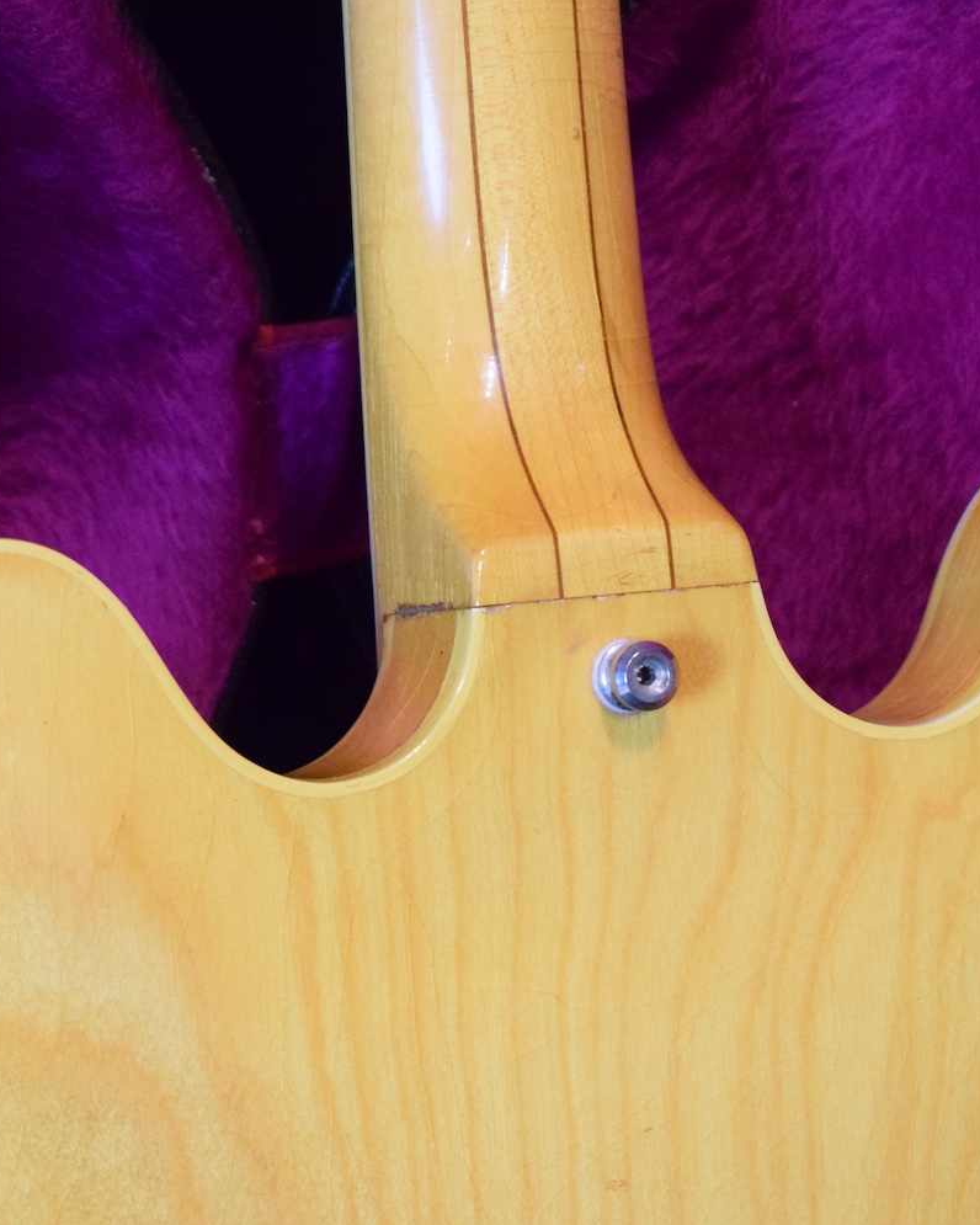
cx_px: 452
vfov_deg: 16.5
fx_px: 4231
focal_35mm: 117
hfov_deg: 13.2
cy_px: 613
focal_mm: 55
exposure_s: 1/60
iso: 5600
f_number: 5.6
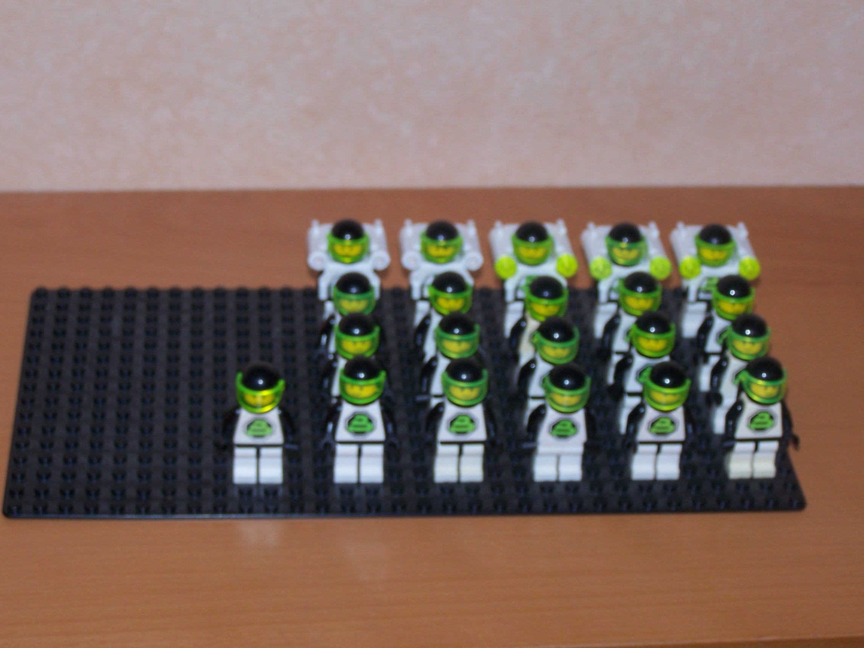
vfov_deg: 17.8
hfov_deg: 23.6
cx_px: 433
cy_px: 323
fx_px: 2072
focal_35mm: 83
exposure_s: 1/90
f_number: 3.2
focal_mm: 13.7
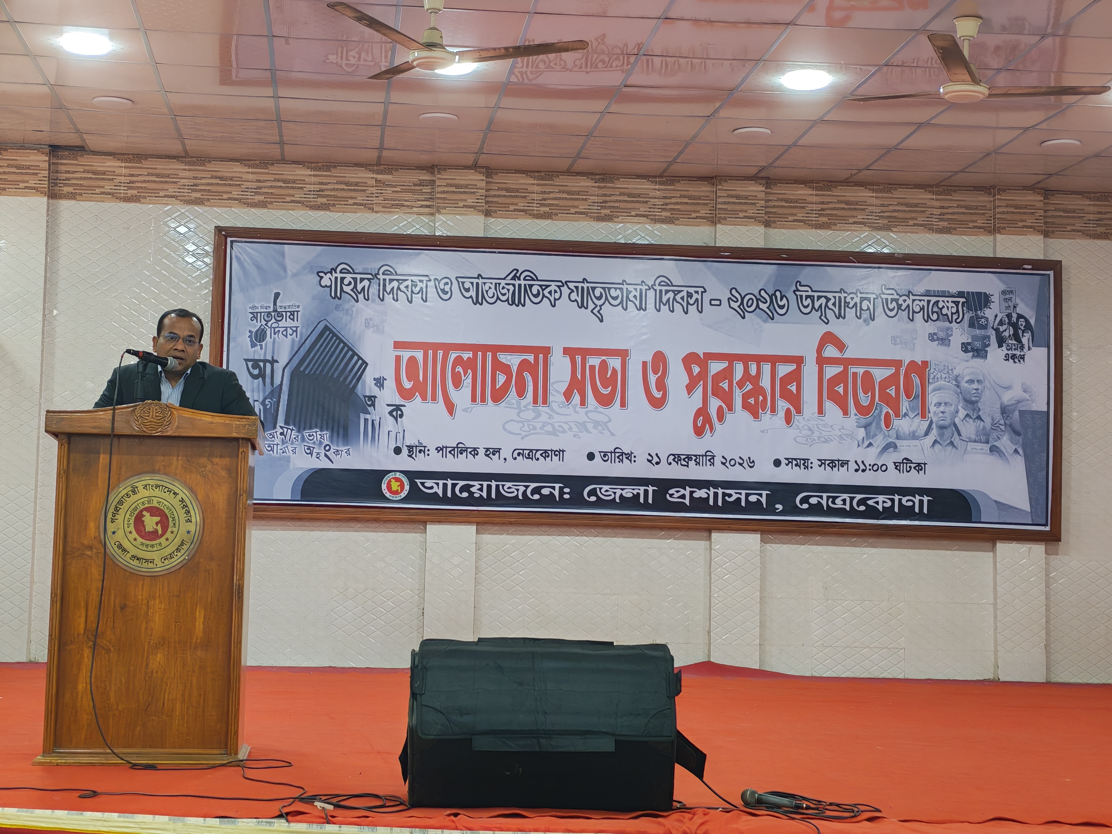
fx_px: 1992
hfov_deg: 31.2
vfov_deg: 23.7
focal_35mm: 62
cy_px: 417
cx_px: 556
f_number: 1.9
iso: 800
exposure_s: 1/50
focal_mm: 6.12
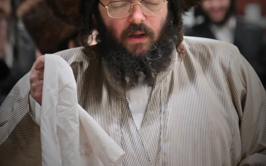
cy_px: 35
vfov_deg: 7.1
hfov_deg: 11.4
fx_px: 1333
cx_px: 133
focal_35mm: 184
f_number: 4
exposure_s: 1/250
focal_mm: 120
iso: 2000
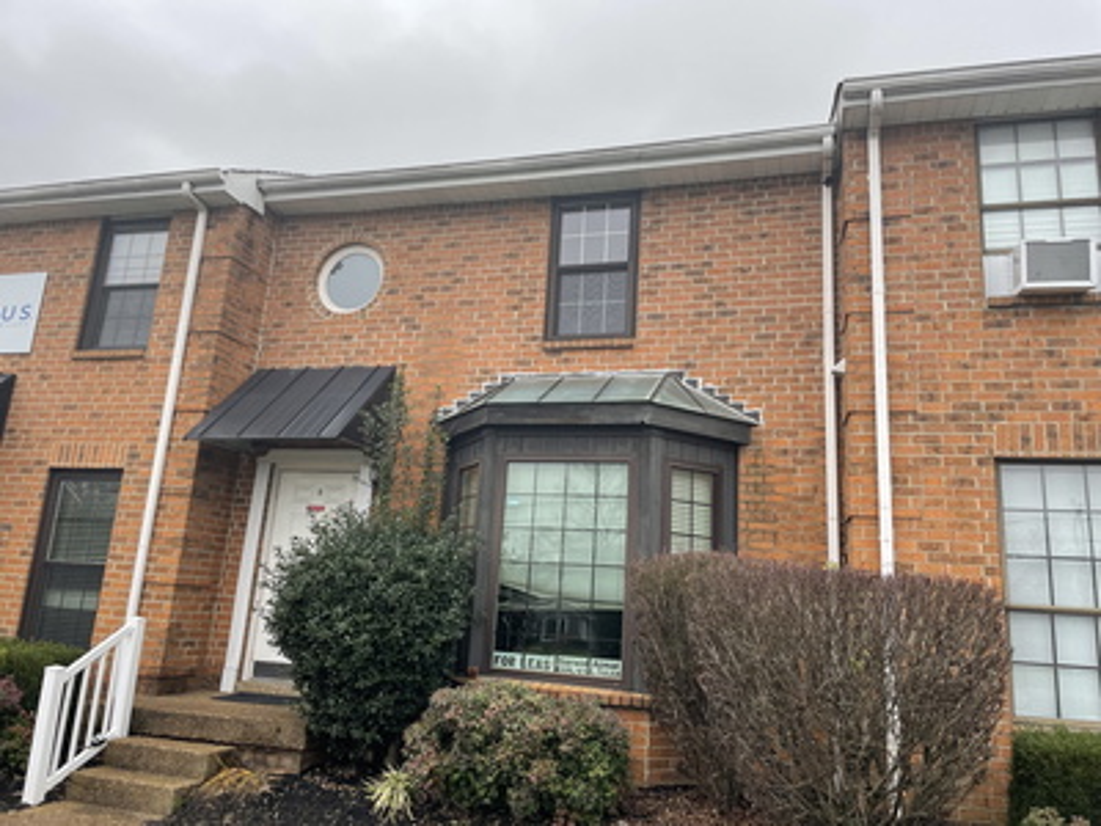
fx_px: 827
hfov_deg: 67.3
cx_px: 550
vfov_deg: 53.1
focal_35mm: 26
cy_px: 413
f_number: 1.6
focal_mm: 4.2
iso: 32
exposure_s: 1/311
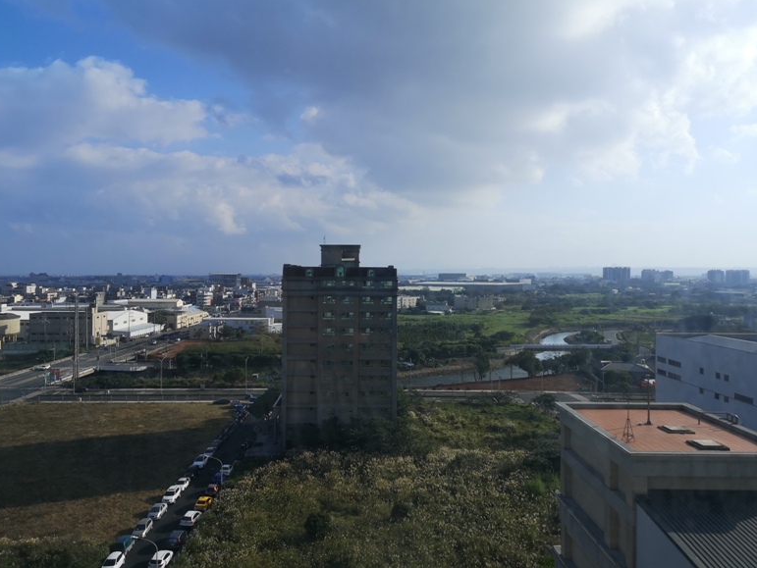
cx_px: 365
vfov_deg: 49.8
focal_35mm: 28
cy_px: 275
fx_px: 613
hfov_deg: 63.4
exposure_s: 1/2160
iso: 50
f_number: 1.8
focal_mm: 3.95
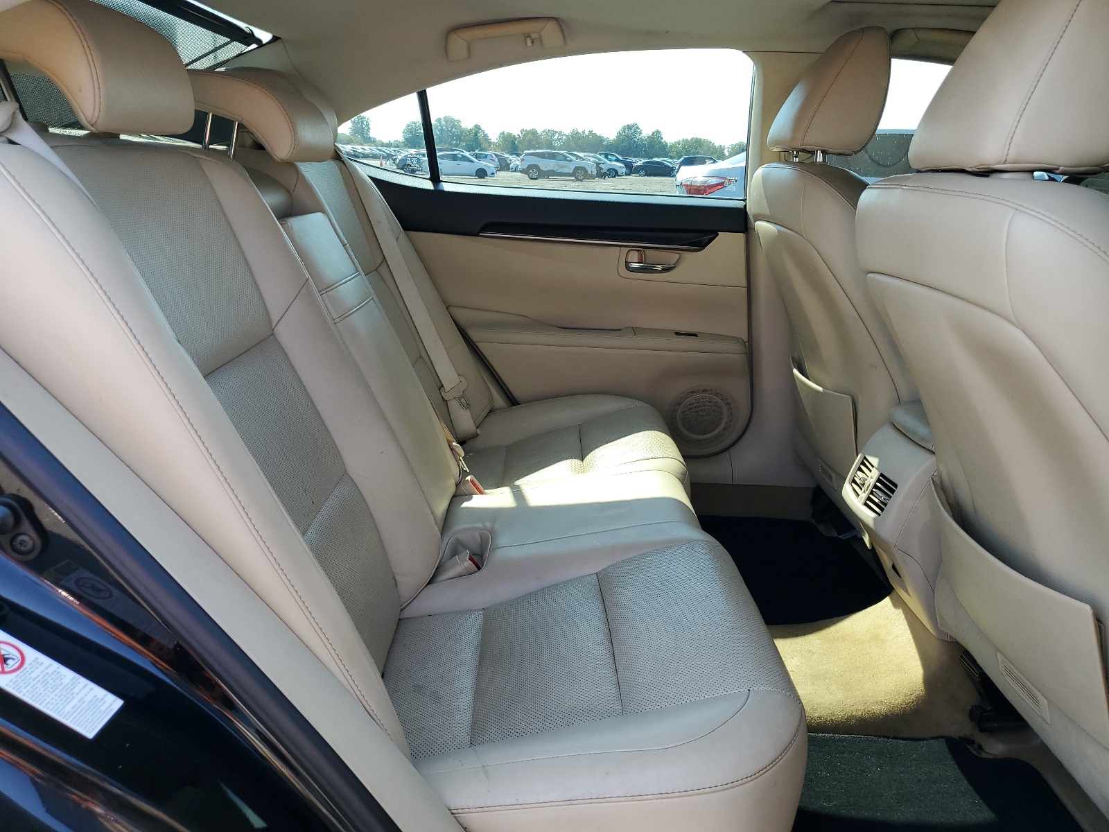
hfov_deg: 67.3
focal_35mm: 26
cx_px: 554
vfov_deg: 53.1
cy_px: 416
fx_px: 833
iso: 50
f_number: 1.5
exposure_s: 1/357
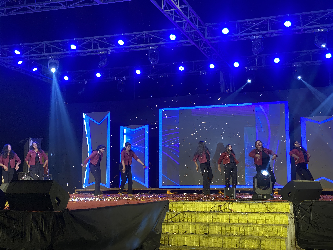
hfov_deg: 36.8
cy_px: 125
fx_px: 500
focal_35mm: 52
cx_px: 166
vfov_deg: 28.0
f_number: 2
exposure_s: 1/60
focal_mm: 6
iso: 200
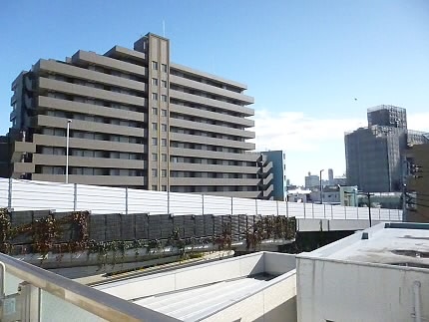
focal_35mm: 25
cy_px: 161
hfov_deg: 69.4
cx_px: 214
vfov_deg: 54.9
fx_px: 310
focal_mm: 4.5
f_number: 9
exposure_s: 1/1600
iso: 1600
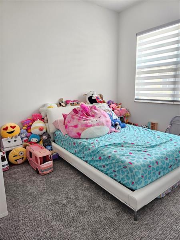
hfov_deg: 58.9
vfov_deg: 73.9
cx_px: 90
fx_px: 159
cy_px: 120
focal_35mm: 23
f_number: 1.8
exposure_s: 1/120
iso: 320
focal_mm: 5.4
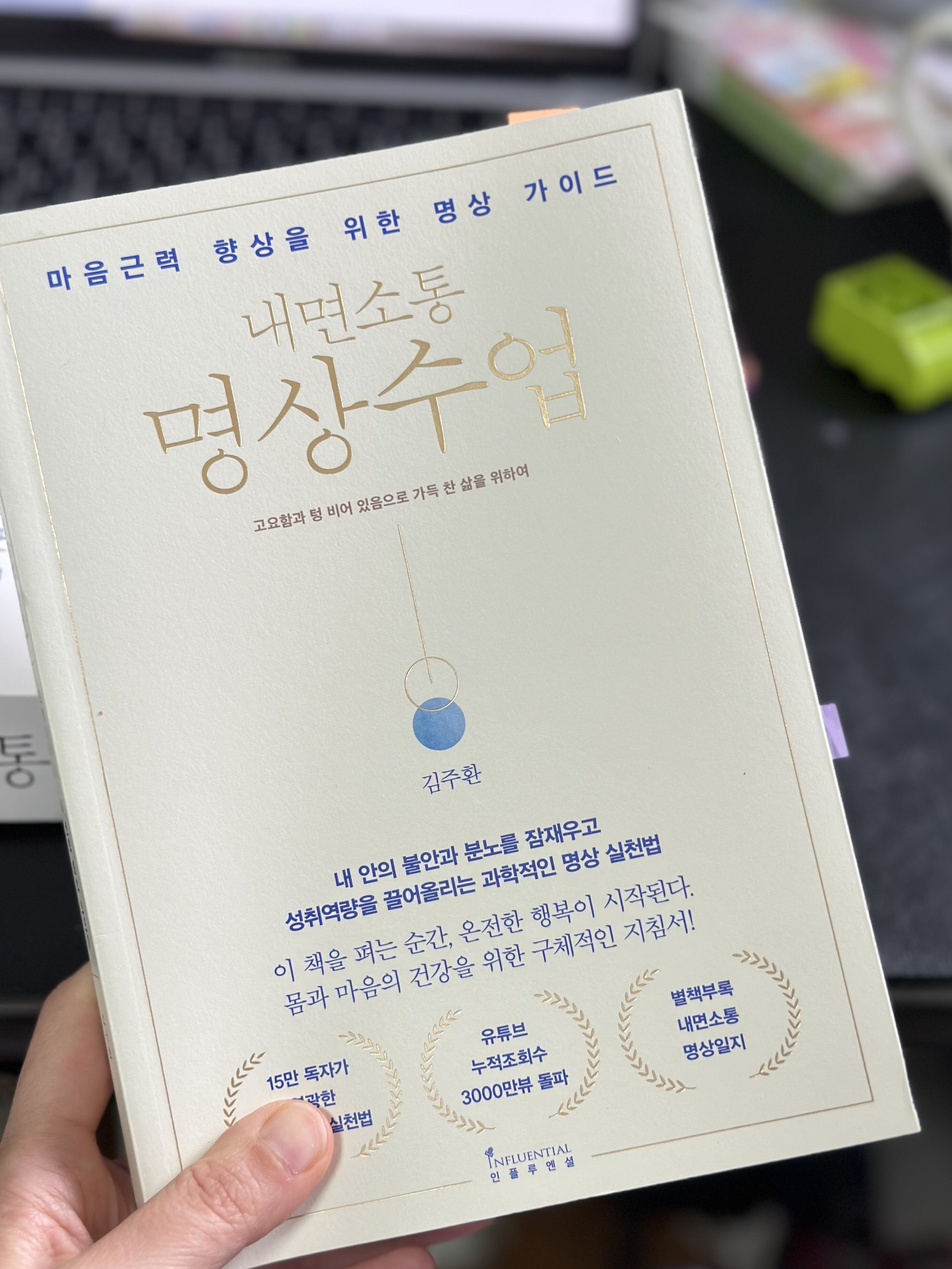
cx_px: 485
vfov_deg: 38.9
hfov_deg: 29.7
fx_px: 1797
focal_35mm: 49
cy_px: 647
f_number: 1.78
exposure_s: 1/104
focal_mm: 6.86
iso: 125
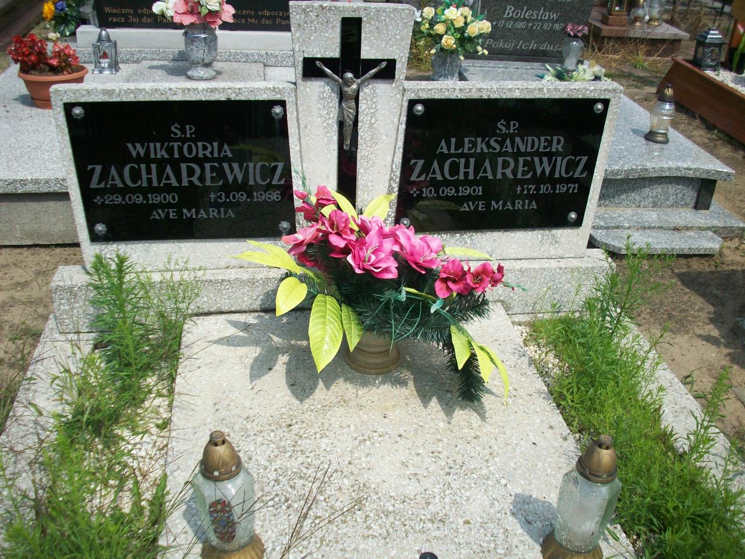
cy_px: 280
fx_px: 796
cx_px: 372
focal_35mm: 37
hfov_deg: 50.1
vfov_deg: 38.7
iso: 80
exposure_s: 1/448
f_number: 5.6
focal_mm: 6.2
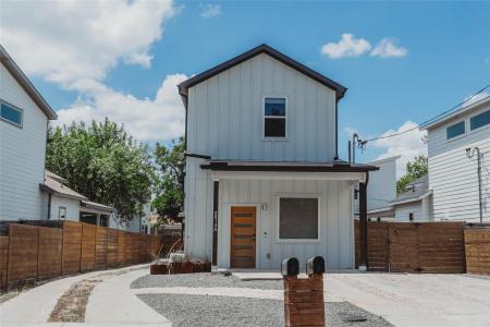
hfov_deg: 46.4
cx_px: 245
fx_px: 572
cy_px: 164
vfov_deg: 31.9
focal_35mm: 42
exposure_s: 1/60
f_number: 16
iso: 125
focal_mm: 28
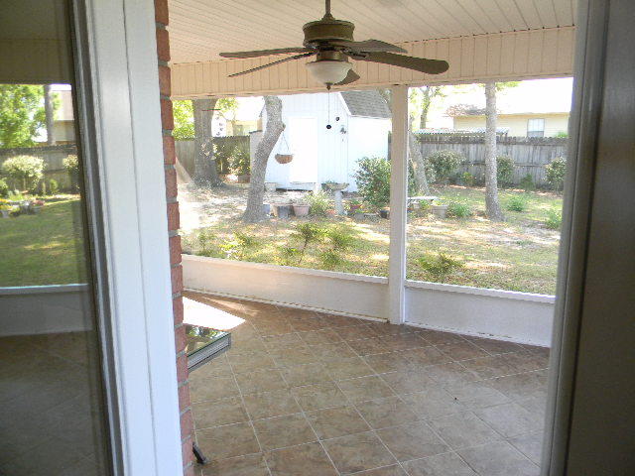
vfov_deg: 49.7
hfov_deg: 63.4
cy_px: 238
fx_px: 514
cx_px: 318
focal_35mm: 28
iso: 257
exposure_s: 1/30
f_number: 3.5
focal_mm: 5
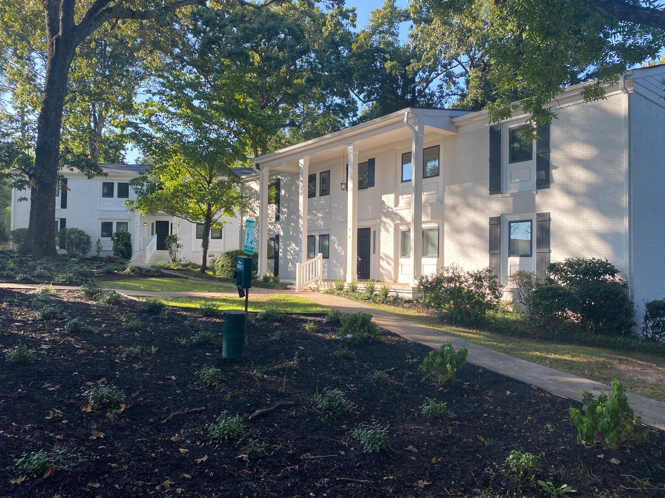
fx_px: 499
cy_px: 249
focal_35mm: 26
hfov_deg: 67.3
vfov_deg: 53.1
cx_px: 332
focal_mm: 4.25
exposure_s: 1/436
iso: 32
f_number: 1.8
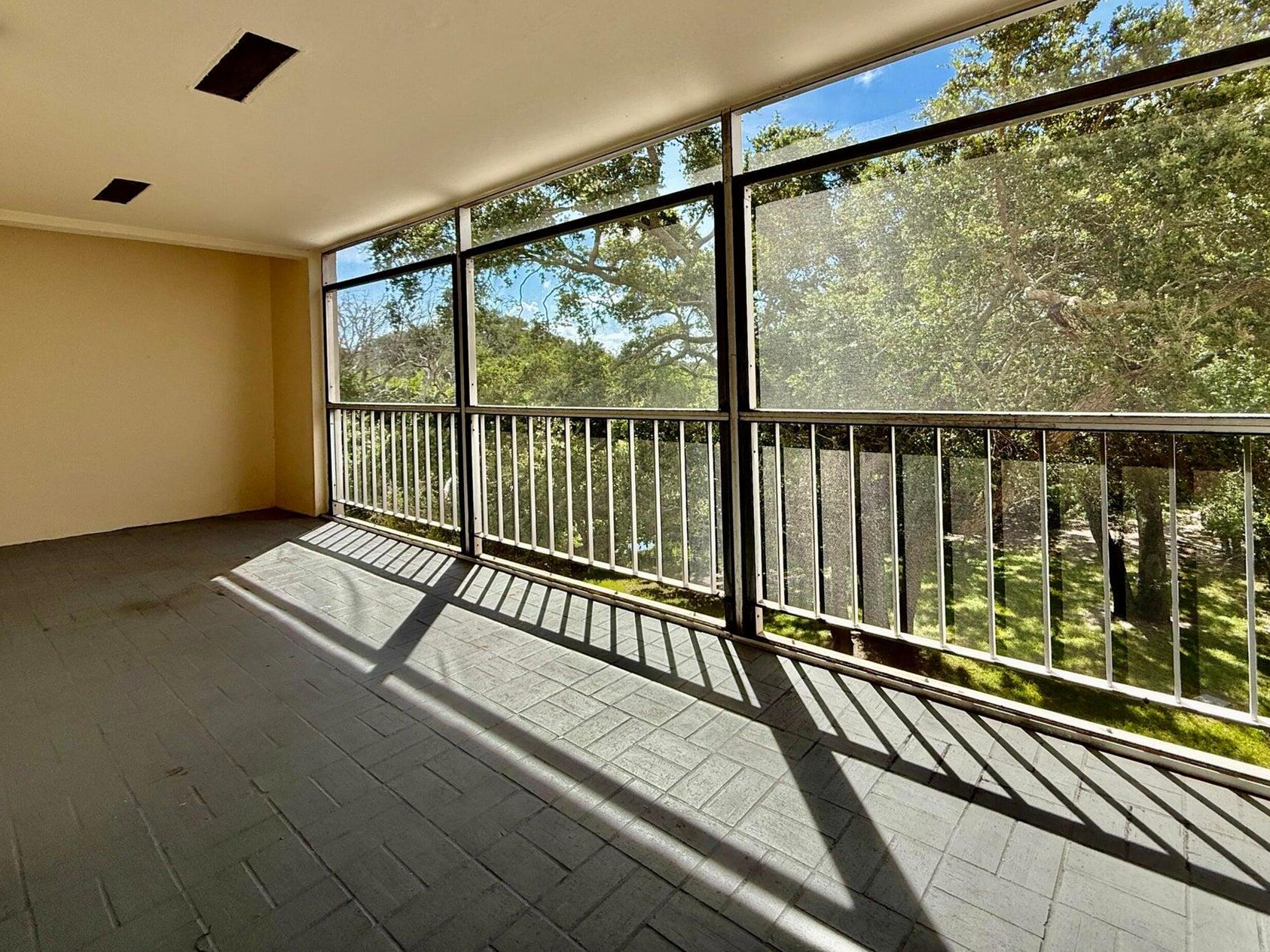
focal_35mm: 17
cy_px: 378
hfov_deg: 90.7
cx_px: 697
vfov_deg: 73.9
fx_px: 624
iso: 64
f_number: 2.2
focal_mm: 2.22
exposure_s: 1/607
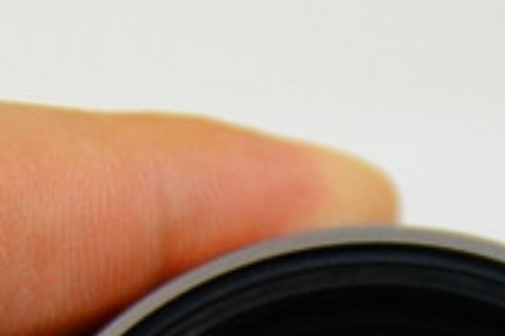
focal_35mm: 212
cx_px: 395
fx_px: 2971
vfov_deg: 6.3
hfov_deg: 9.7
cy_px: 652
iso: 500
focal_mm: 22
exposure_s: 1/60
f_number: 2.8
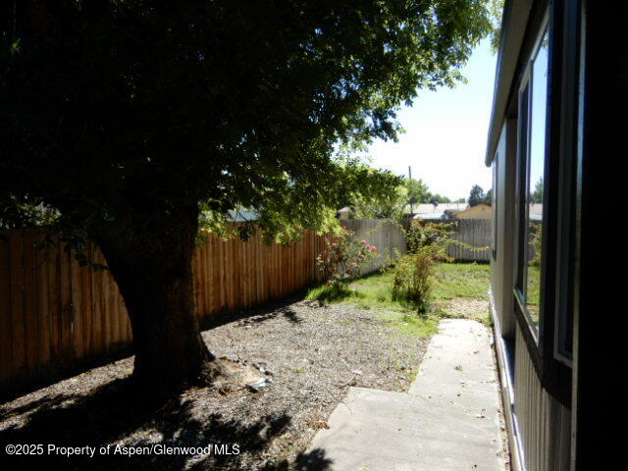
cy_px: 236
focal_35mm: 24
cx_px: 314
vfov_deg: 56.8
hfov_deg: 71.6
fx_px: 435
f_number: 3.4
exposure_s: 1/400
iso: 80
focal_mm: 4.3
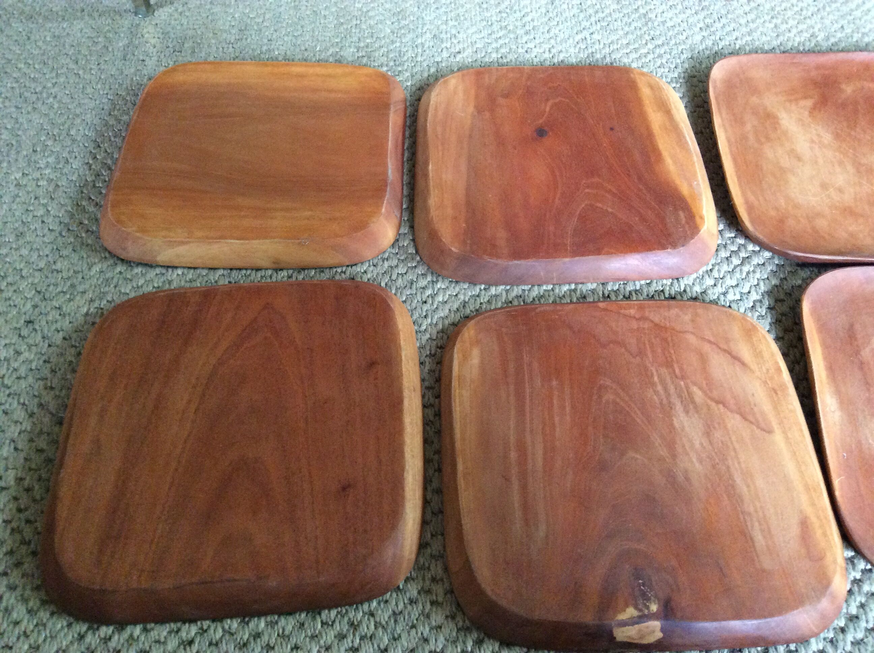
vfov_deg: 44.1
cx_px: 437
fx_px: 807
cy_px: 326
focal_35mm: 32
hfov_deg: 56.9
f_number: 2.4
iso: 320
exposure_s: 1/20
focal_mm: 3.3
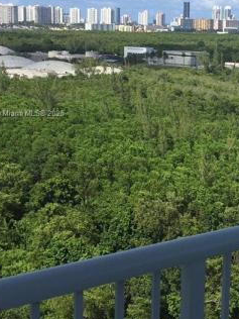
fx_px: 608
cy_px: 114
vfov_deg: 29.2
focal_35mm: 66
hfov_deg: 21.6
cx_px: 226
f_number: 2.2
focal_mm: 4.15
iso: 32
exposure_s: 1/1721
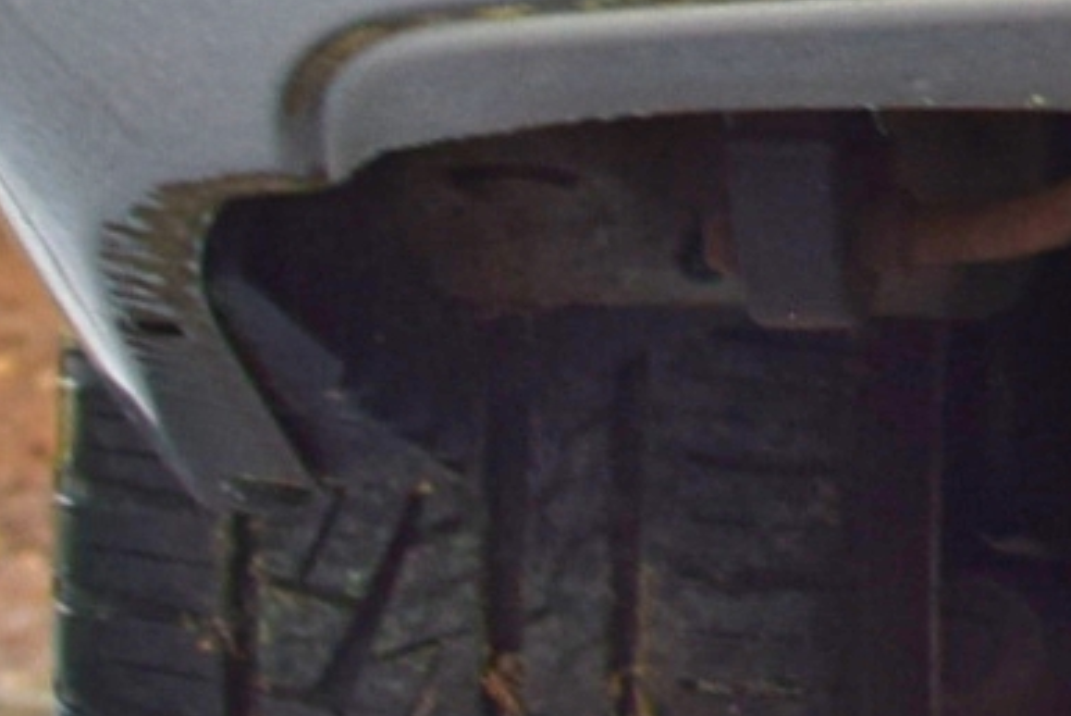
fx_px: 12113
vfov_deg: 3.4
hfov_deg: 4.8
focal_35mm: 407
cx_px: 3449
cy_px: -772
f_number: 8
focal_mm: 35
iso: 400
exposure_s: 1/60
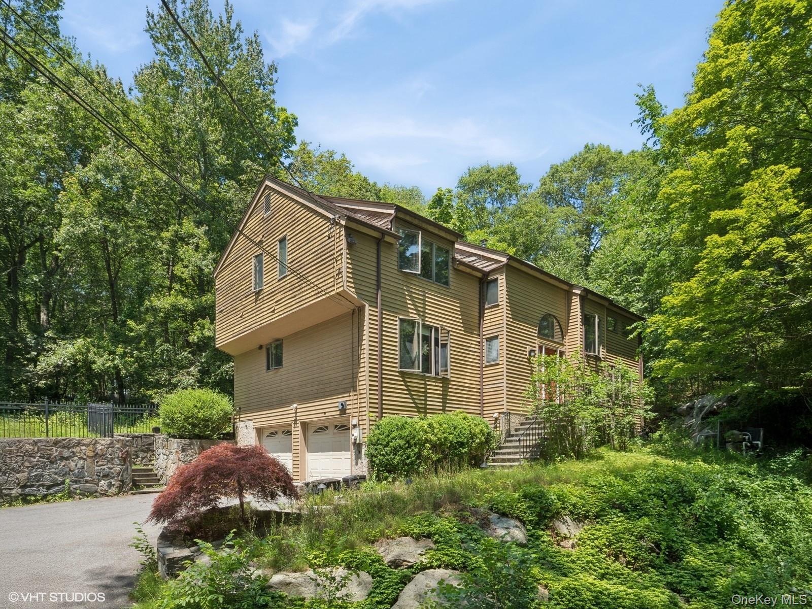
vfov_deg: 61.1
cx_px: 406
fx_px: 516
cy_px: 304
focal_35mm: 22
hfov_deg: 76.4
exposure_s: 1/160
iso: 200
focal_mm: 11
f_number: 8
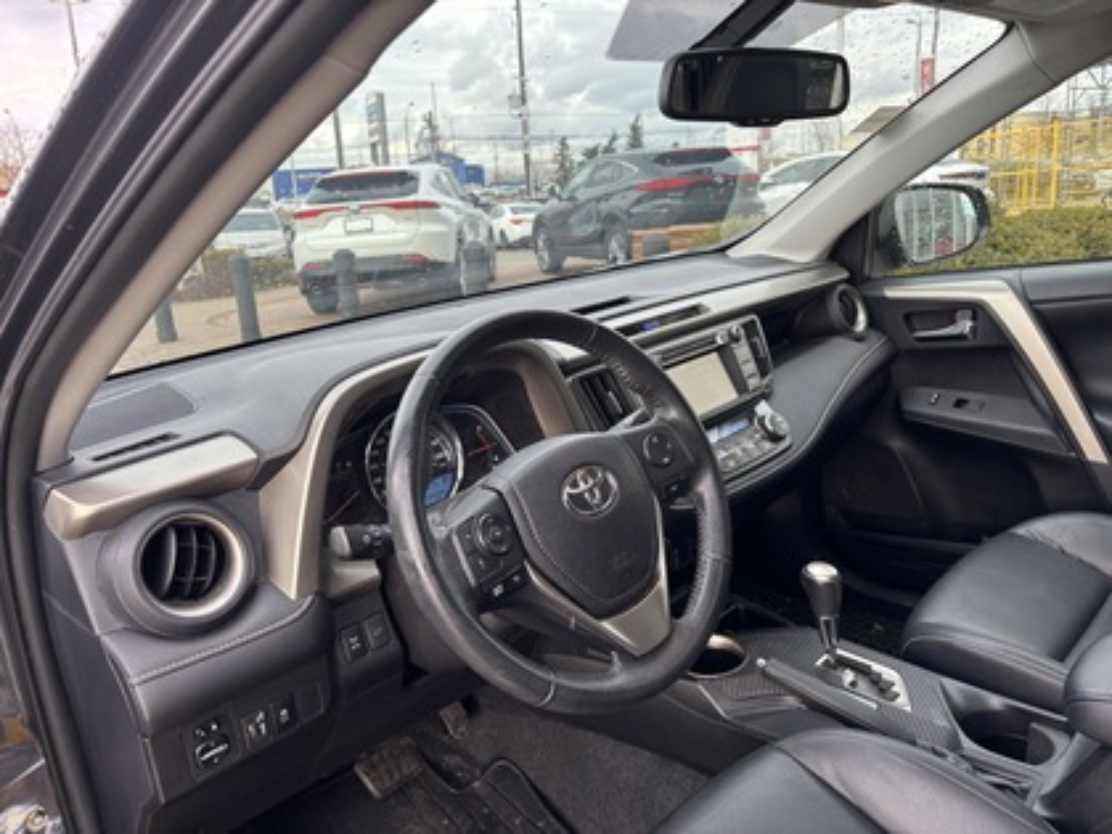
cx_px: 556
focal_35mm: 26
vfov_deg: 53.1
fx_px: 835
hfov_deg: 67.3
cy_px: 417
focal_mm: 5.96
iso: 50
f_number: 1.6
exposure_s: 1/121
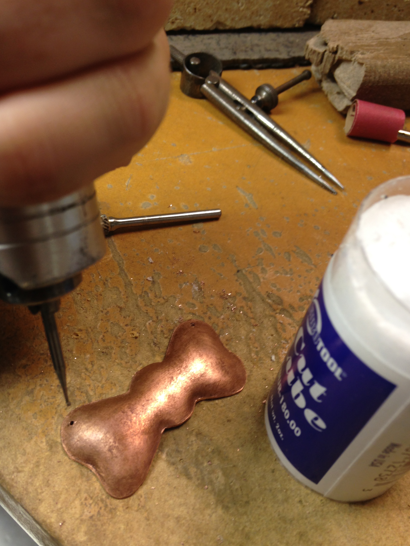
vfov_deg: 54.0
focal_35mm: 34
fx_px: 537
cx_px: 208
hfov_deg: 41.8
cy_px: 268
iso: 50
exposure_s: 1/30
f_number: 2.4
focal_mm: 4.12
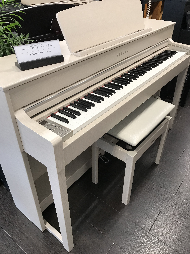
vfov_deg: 63.4
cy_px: 127
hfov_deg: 49.7
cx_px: 95
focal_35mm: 28
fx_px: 205
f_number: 1.8
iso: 25
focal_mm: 3.99
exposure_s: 1/30
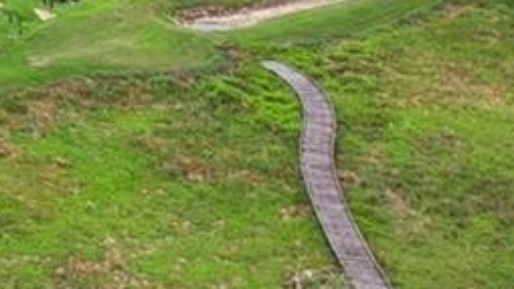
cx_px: -822
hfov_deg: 11.5
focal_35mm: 145
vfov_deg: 8.0
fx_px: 1977
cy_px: -289
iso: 100
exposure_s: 1/1250
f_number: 2.8
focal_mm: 8.4
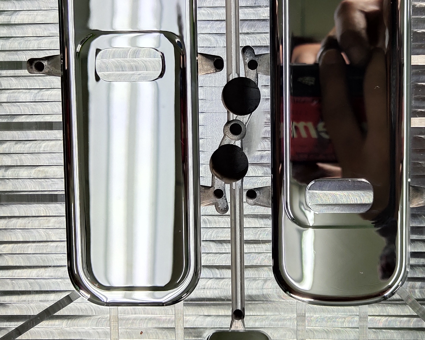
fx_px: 616
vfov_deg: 30.7
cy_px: 125
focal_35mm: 49
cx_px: 243
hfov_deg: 38.0
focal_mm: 4.27
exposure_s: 1/100
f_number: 1.8
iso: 61
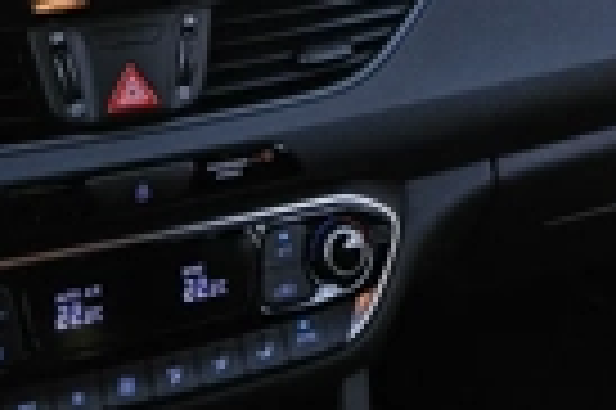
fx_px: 1196
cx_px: 306
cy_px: -297
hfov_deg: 28.9
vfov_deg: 16.6
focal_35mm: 70
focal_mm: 5.4
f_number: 1.8
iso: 64
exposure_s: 1/190
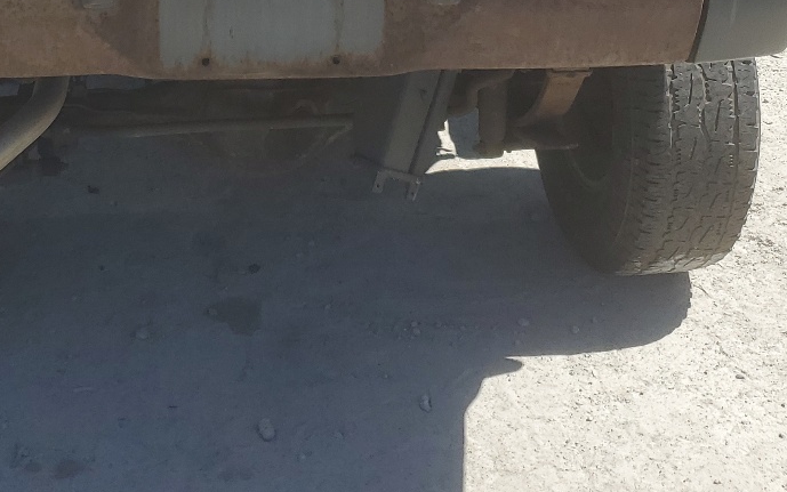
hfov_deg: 31.7
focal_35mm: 64
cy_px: -170
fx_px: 1373
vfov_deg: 18.7
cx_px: 247
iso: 50
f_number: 1.5
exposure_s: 1/2500
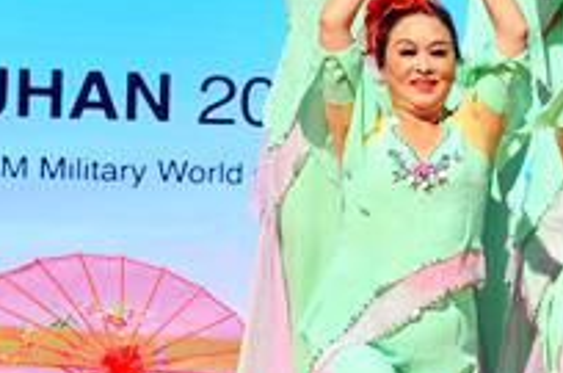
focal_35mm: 344
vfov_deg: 4.0
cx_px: 646
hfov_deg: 6.0
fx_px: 5367
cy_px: 76
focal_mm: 78
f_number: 10
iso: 320
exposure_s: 1/1600
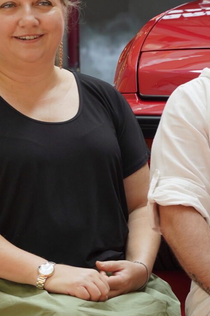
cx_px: 450
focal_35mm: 164
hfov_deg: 7.9
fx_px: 1436
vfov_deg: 12.5
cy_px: 129
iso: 400
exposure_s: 1/200
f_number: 4.5
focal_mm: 47.6
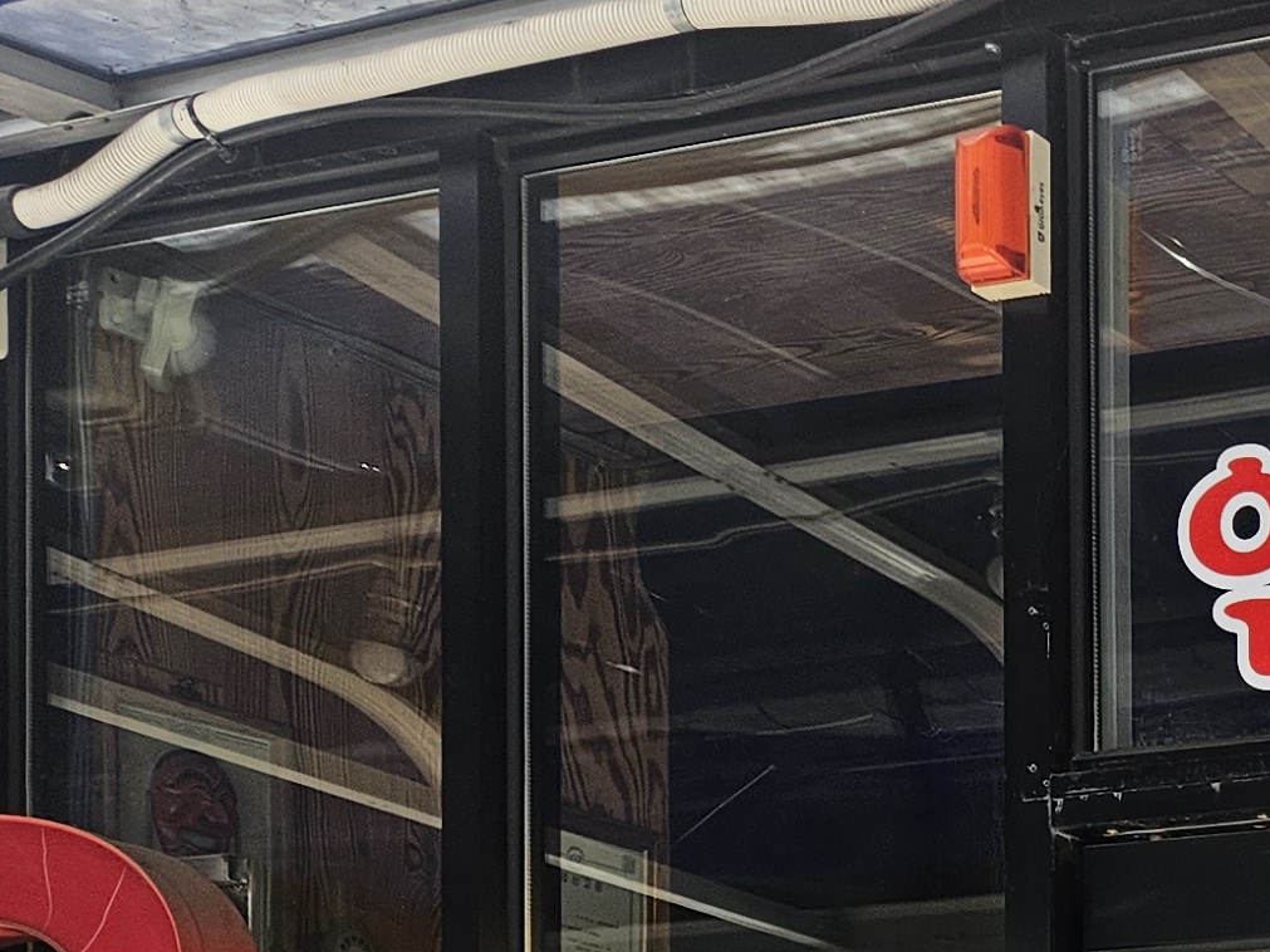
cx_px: 2060
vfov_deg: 14.8
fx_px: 3338
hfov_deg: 18.4
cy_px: 1532
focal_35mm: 91
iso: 25
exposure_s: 1/301
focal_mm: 5.4
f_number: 1.8
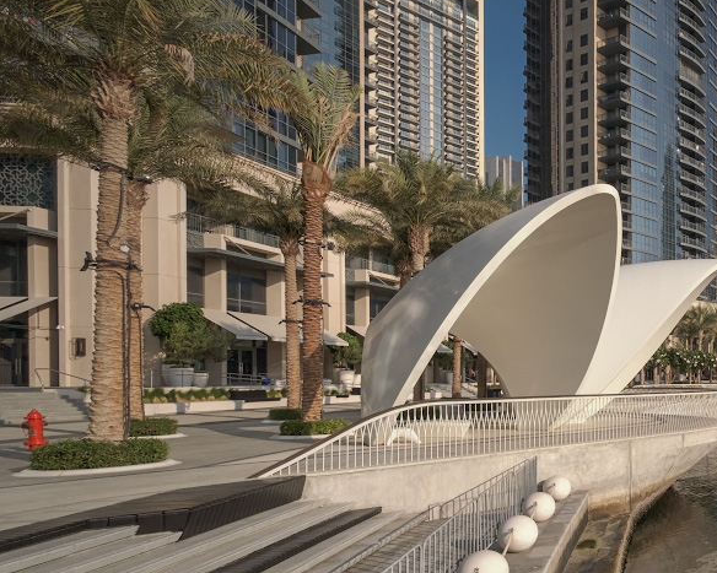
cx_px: 839
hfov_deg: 43.7
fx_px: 573
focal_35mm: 27
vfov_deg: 51.7
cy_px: 401
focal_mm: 8
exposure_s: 1/680
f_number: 11
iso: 500
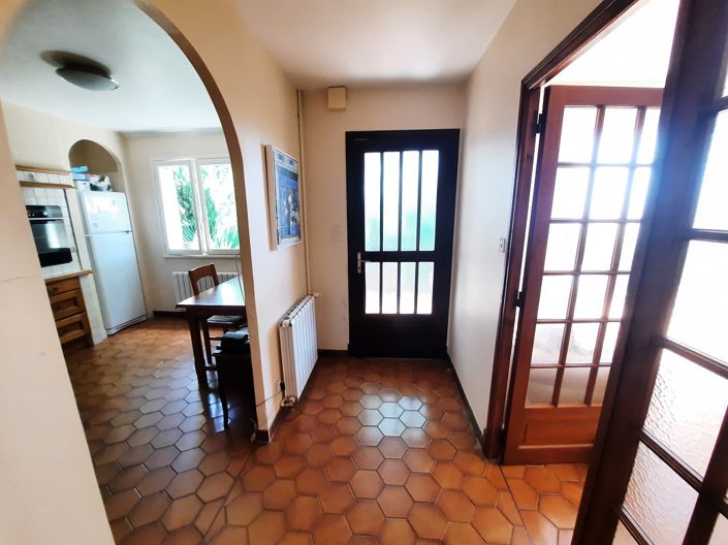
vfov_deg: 89.9
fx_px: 273
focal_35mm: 13
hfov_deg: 106.2
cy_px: 272
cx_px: 364
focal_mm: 1.74
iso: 125
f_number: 2.2
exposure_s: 1/50
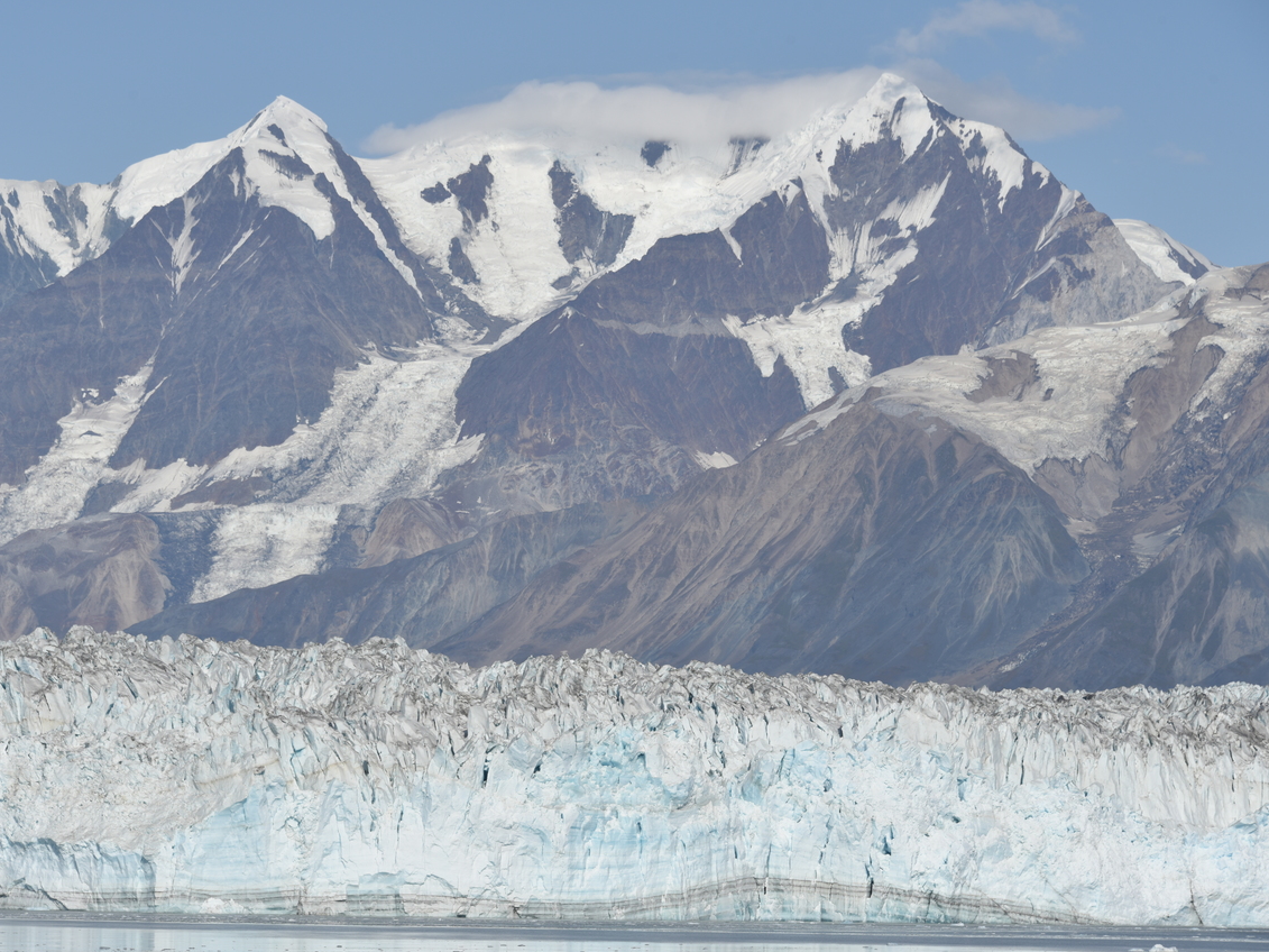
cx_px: 581
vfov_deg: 10.1
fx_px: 5388
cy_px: 474
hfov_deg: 13.4
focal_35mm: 147
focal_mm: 135
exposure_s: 1/400
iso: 100
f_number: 10
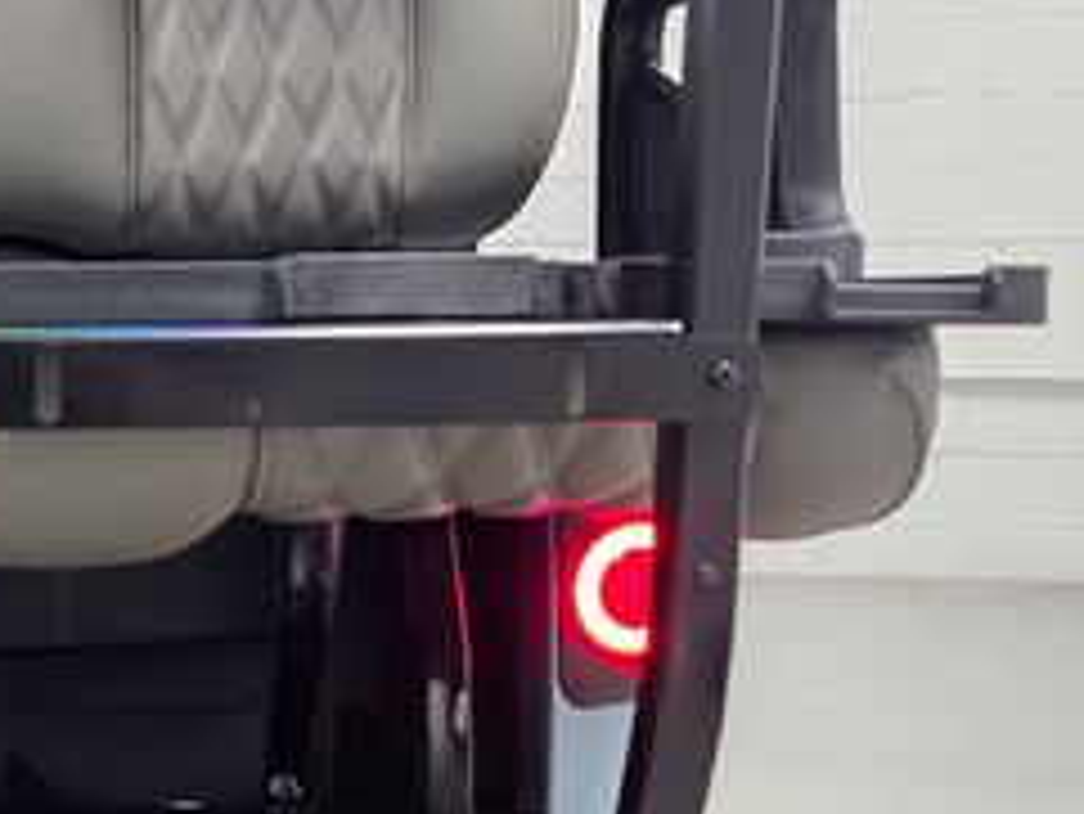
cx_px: 9
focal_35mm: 61
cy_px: 679
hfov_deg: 29.6
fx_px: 1911
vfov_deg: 23.6
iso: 250
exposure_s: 1/120
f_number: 1.7
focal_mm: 6.3
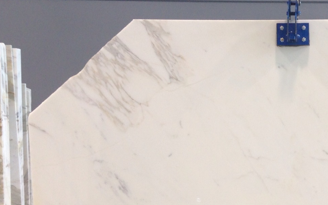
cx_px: 307
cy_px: 199
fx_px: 661
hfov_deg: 26.7
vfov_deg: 17.3
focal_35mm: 74
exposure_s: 1/20
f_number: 2.4
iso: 80
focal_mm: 4.13
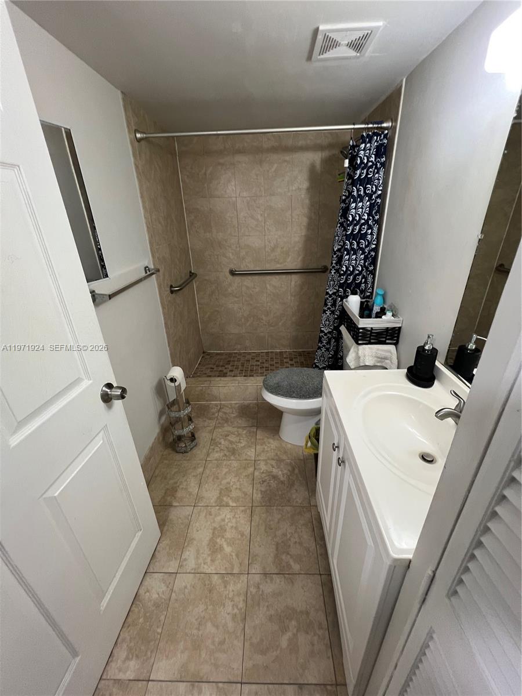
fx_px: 261
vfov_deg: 106.2
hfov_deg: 89.9
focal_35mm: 13
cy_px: 348
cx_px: 261
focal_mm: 1.57
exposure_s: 1/60
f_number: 1.8
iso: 320
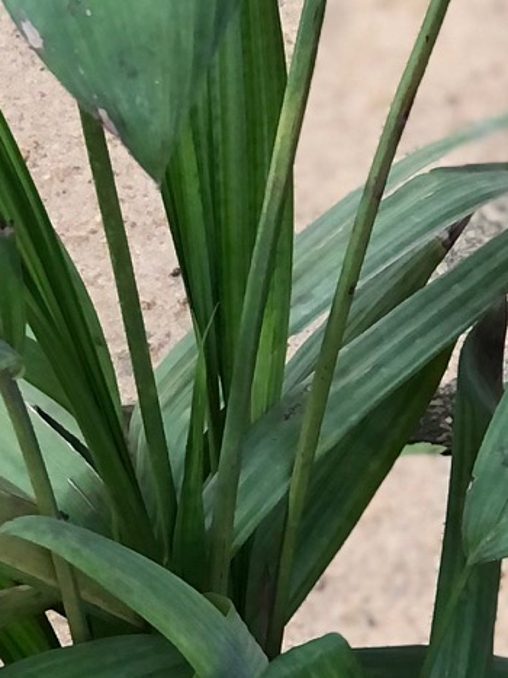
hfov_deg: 6.0
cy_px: 346
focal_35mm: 246
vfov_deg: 8.1
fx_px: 4816
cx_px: 78
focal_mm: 6.6
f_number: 2.8
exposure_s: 1/30
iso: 40
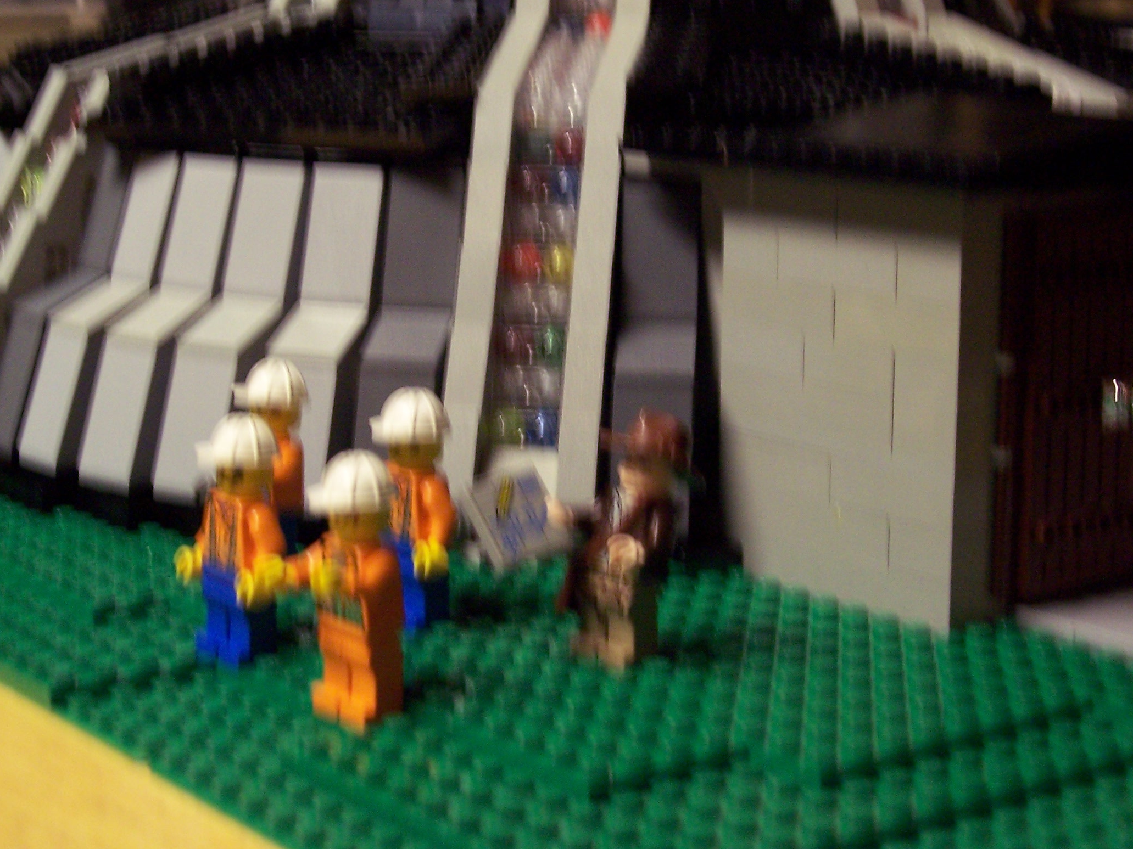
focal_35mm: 72
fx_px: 2356
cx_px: 563
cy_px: 279
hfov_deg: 27.0
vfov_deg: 20.4
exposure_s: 1/8
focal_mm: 10.7
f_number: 4
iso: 200
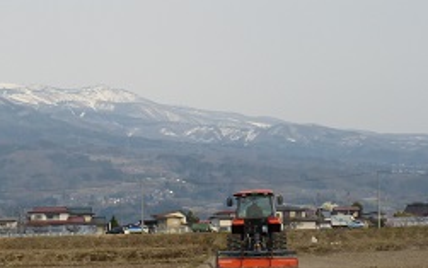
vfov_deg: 8.6
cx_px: 119
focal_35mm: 152
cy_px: 212
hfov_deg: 13.7
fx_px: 1773
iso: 100
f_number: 4.7
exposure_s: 1/500
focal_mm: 13.2
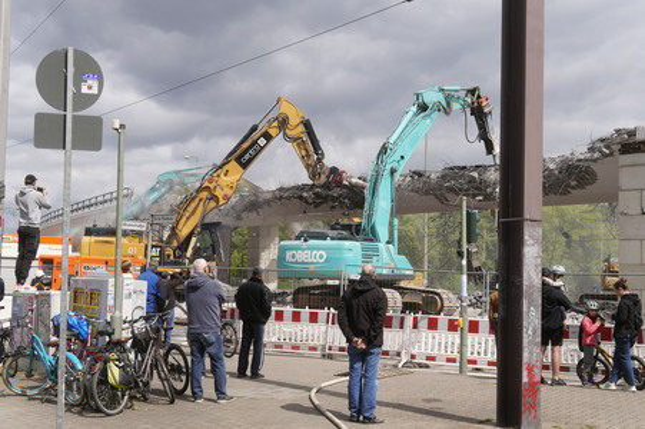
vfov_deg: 29.8
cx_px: 322
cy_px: 214
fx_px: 806
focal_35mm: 45
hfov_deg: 43.6
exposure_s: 1/640
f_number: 6.3
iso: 100
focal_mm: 30
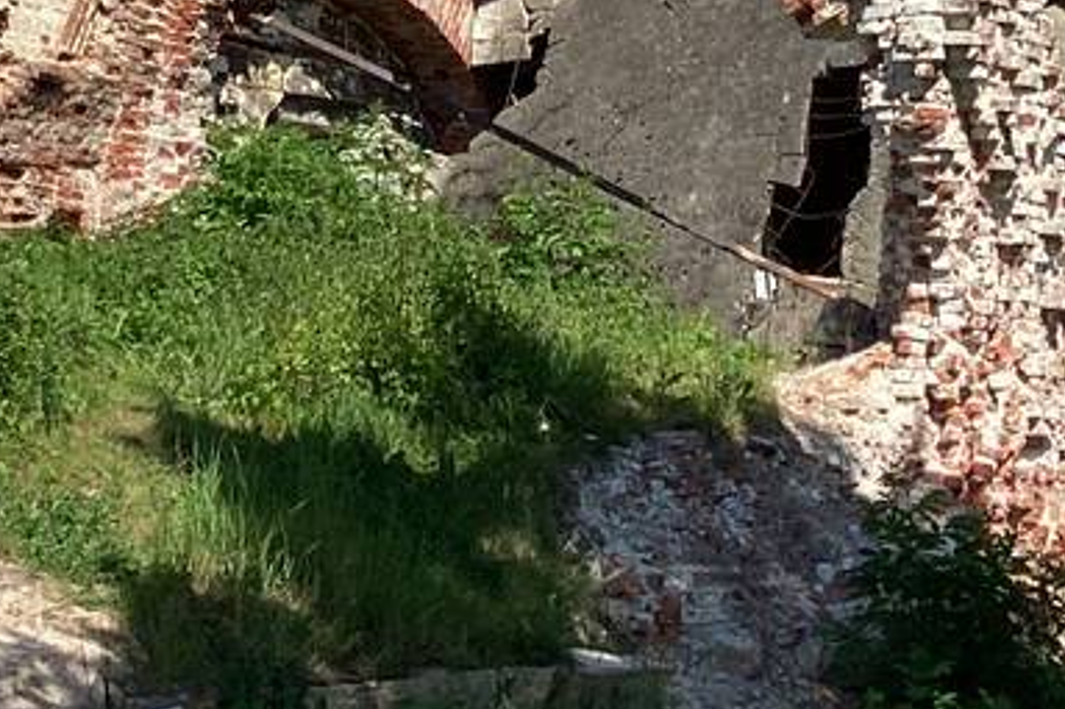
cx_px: 111
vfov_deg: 13.4
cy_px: 70
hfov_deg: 19.8
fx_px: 2986
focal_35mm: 101
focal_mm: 3.3
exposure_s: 1/1508
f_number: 2.4
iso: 25
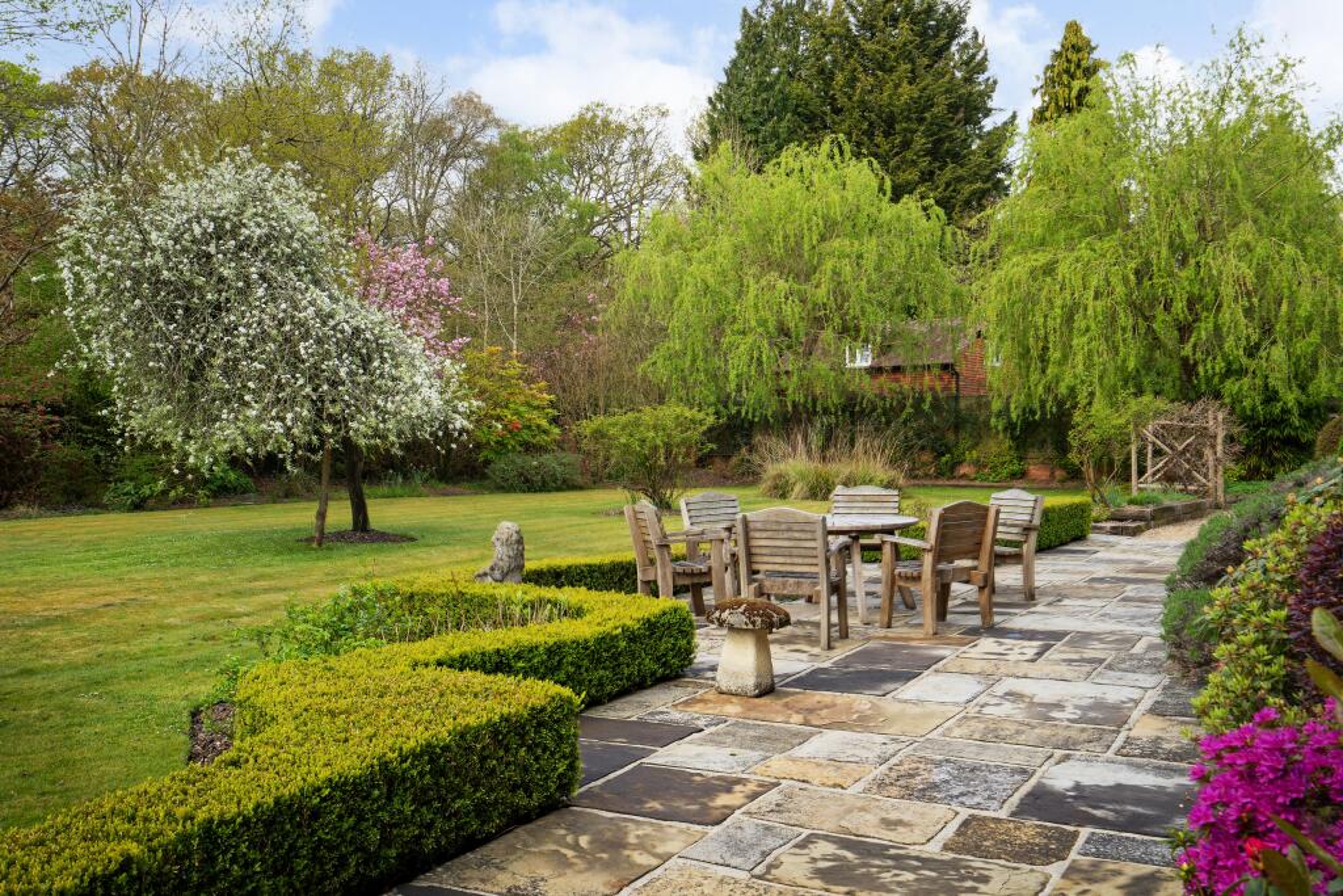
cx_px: 672
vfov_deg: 37.9
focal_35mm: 35
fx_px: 1306
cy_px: 448
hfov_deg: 54.4
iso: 100
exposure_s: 1/40
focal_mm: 35
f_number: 10
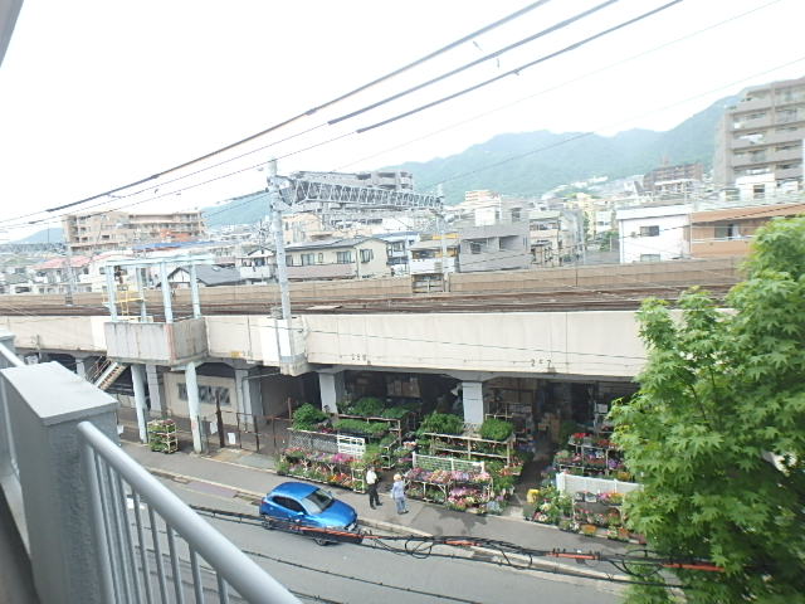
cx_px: 402
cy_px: 302
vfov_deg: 63.4
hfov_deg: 79.0
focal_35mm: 21
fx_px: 488
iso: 125
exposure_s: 1/250
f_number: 3.5
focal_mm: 3.7
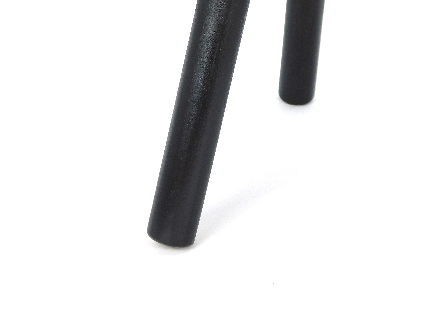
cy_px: 160
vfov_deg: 16.2
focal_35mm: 91
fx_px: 1123
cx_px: 214
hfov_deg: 21.5
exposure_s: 1/100
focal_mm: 16.1
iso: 125
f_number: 4.5
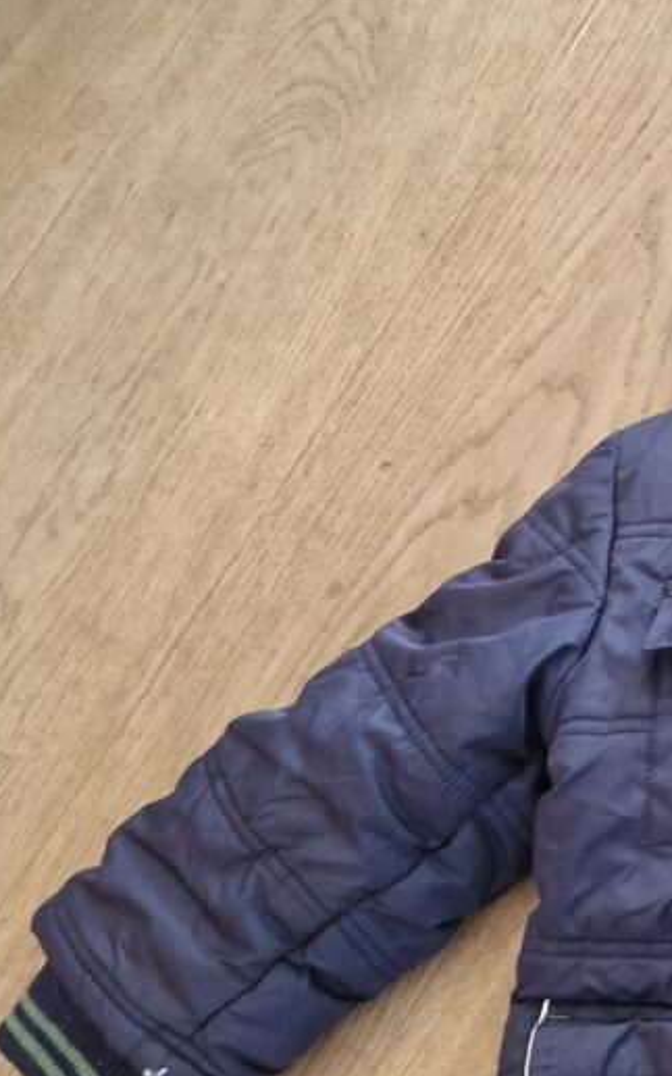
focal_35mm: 66
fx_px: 1935
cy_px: 774
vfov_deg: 30.7
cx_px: 934
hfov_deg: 18.1
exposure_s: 1/100
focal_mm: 5.4
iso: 50
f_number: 1.8
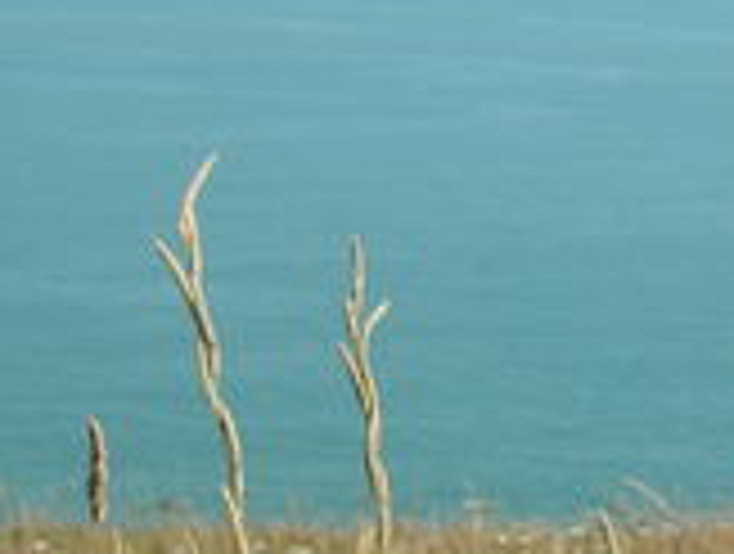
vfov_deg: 7.8
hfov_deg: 10.3
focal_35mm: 191
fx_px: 4059
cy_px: 45
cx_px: 608
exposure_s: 1/304
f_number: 6.8
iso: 100
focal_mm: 19.9
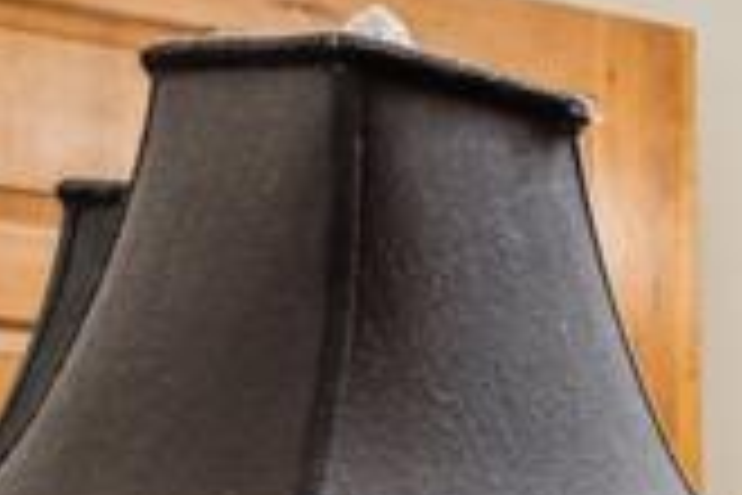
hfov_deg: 11.5
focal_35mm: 96
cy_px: 657
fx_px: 1981
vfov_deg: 13.7
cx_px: 2222
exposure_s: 2.5
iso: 125
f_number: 13
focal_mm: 15.5
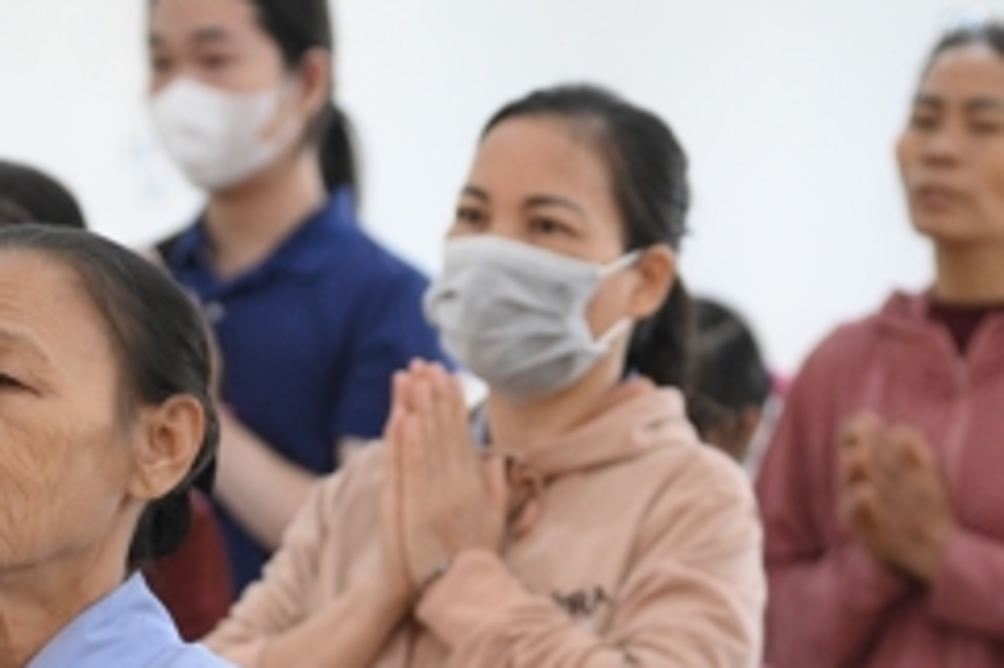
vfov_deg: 4.9
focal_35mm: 282
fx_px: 7859
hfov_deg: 7.3
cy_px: 772
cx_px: 440
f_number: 4
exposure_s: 1/100
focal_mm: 105
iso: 3200
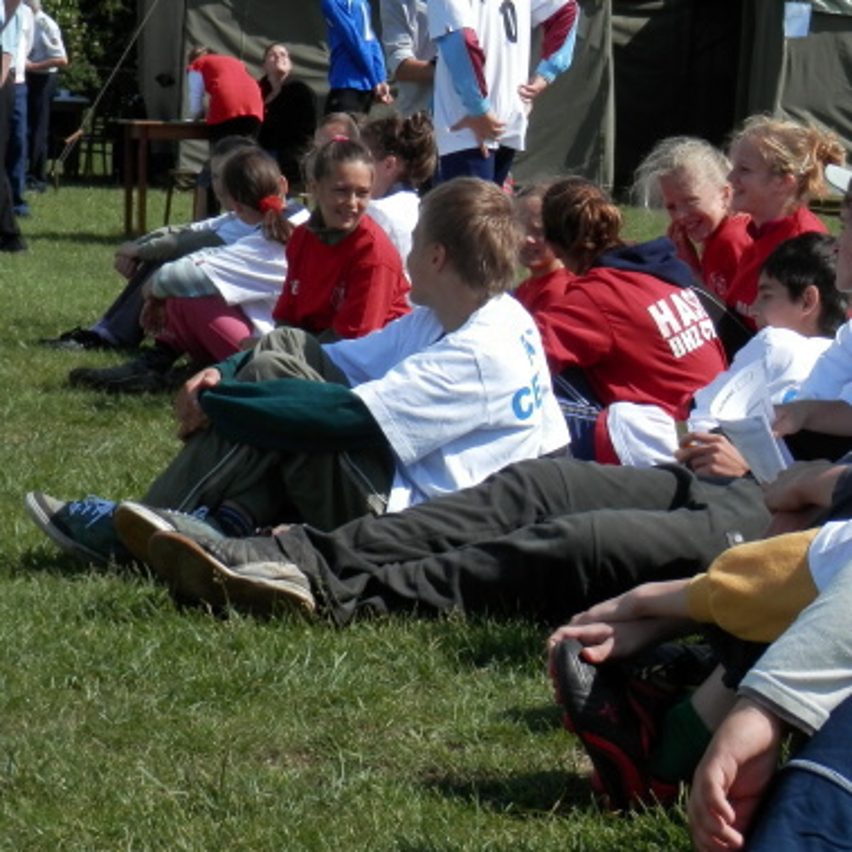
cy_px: 426
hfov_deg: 15.3
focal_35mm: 114
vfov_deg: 15.3
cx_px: 569
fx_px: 3174
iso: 80
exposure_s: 1/640
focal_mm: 11.9
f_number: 4.4
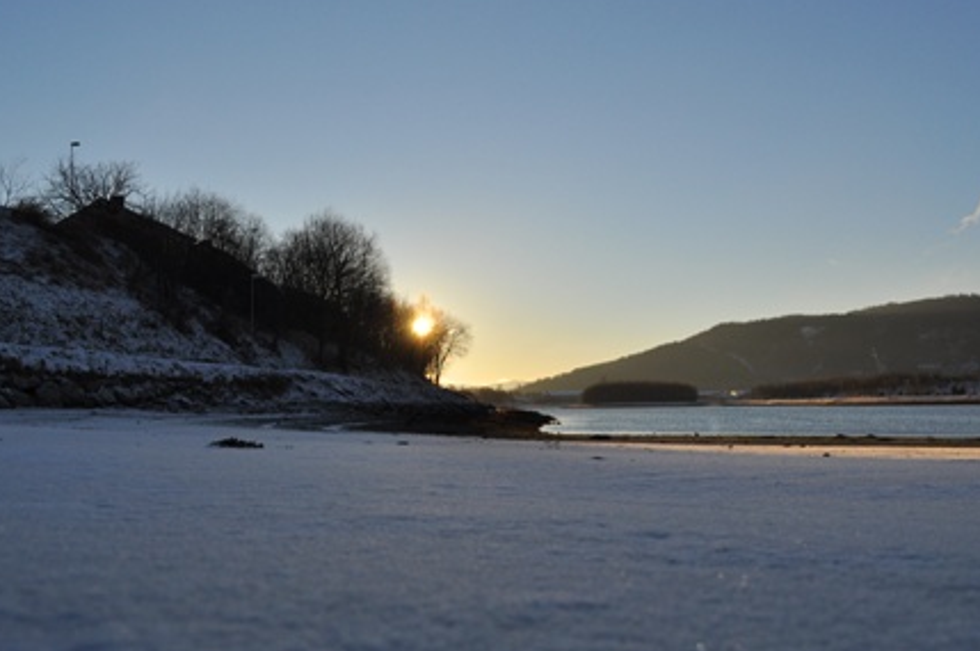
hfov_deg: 55.6
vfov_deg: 38.7
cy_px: 367
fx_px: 924
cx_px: 564
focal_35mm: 34
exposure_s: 1/2000
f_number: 8
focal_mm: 18
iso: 360
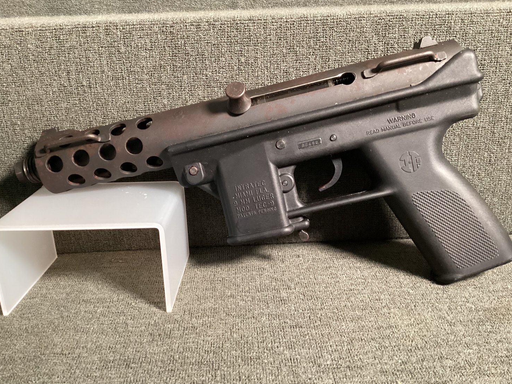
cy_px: 195
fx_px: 473
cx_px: 251
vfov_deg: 44.1
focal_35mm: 32
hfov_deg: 56.8
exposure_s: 1/40
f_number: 2.4
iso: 400
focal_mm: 3.3
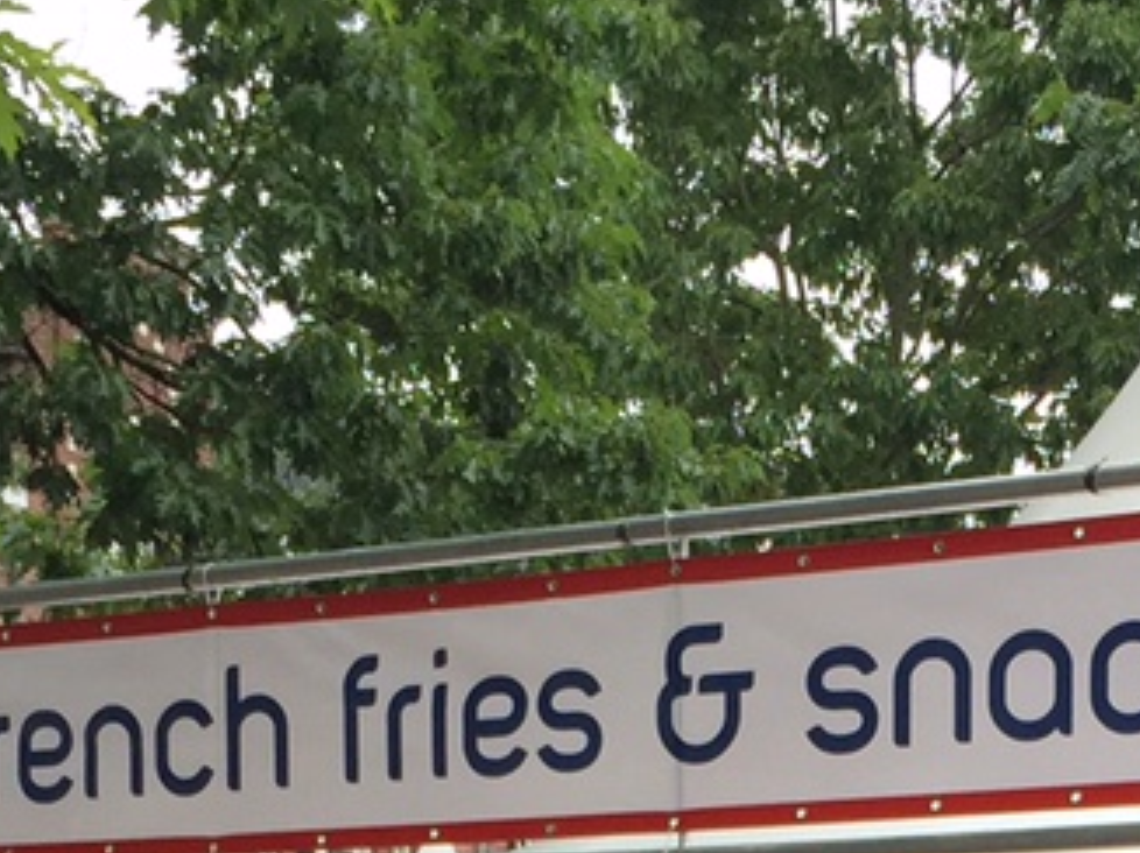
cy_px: 1650
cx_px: 962
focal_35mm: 114
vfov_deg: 11.7
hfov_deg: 17.1
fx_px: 3752
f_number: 2.2
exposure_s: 1/527
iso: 32
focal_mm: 4.15
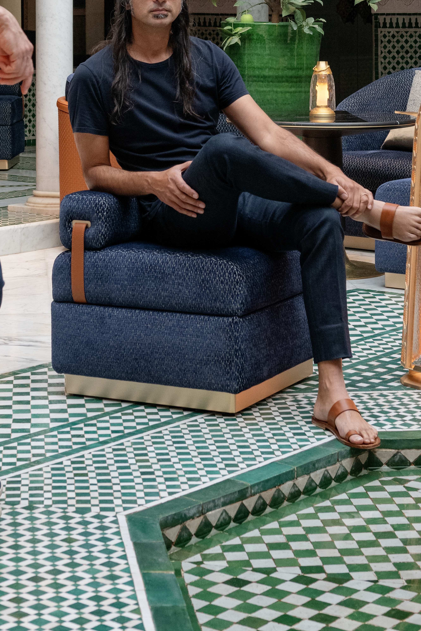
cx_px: 180
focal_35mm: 93
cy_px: 25
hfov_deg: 14.7
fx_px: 1631
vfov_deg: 21.3
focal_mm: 45
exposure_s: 1/125
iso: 1600
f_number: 5.6
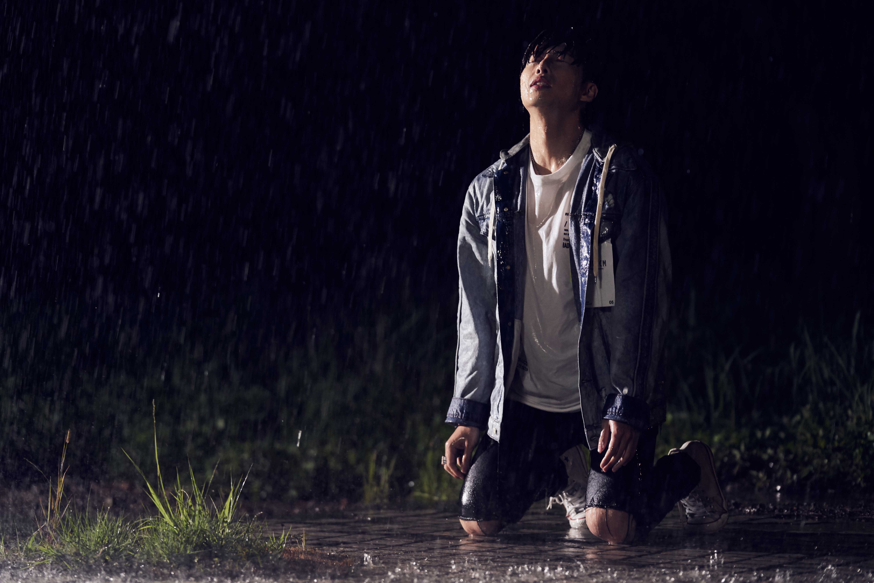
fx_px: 2622
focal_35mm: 108
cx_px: 437
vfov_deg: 12.7
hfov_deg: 18.9
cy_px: 292
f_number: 2.8
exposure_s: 1/250
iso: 2500
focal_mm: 108
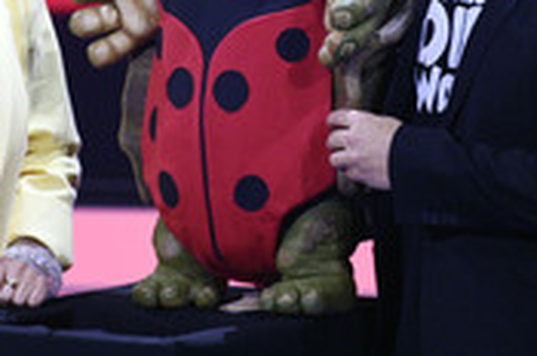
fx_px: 19177
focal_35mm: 1288
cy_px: 46
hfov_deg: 1.6
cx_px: 204
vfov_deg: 1.1
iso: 5000
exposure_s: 1/250
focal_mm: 500
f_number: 5.6
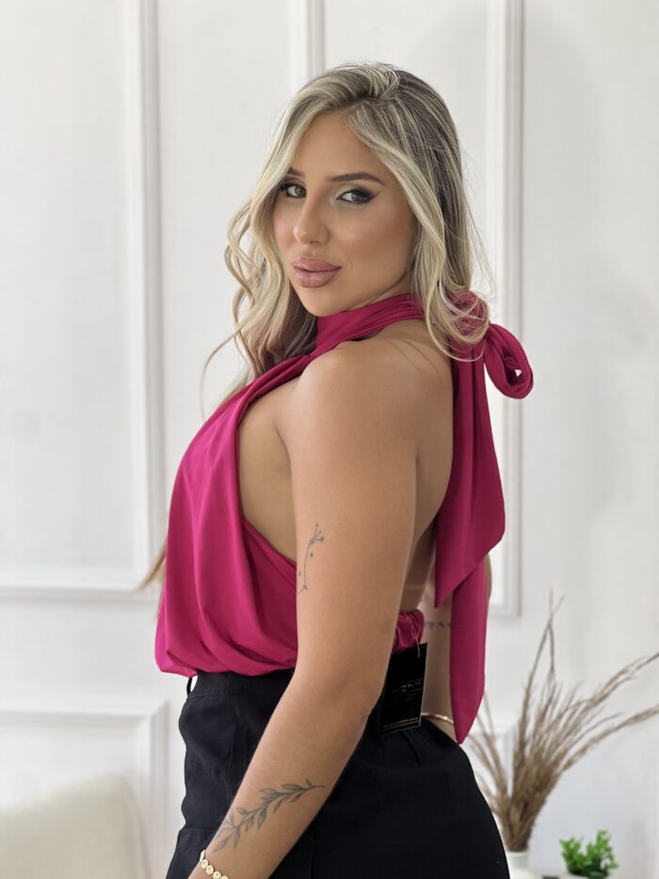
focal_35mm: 77
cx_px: 330
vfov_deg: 25.3
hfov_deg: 19.1
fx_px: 1954
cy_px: 440
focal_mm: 9
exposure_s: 1/120
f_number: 2.8
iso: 160
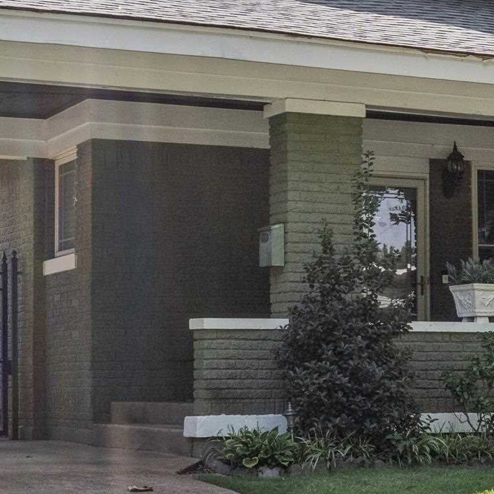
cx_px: 328
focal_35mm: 103
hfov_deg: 16.9
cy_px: 132
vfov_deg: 16.8
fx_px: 1663
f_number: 9
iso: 800
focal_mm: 32
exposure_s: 1/800
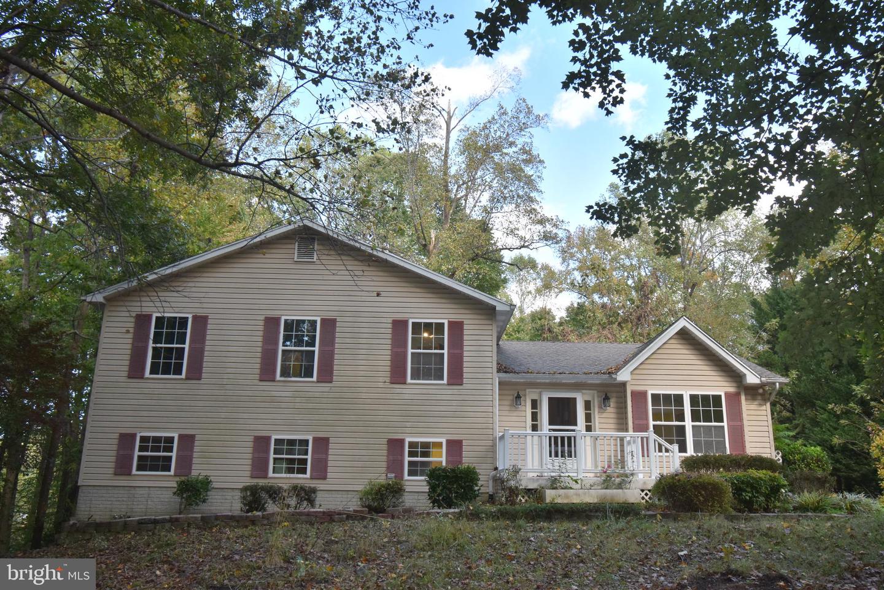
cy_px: 295
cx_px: 442
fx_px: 737
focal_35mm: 30
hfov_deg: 61.9
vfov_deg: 43.6
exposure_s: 1/200
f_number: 5.6
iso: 200
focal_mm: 20
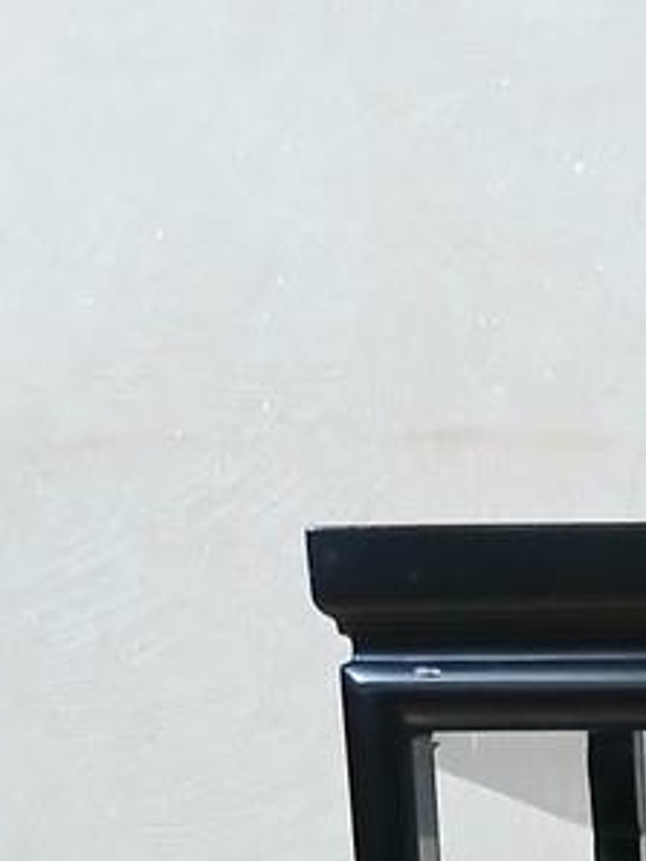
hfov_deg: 12.3
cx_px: 1112
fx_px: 2785
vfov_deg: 14.8
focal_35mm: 112
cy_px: 1658
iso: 400
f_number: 1.8
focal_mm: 3.98
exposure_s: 1/20
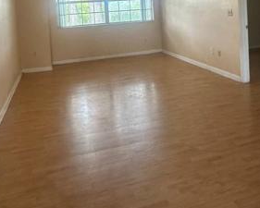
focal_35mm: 35
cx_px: 138
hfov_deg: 51.5
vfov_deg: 38.8
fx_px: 269
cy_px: 15
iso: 160
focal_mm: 2.22
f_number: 2.2
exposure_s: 1/60
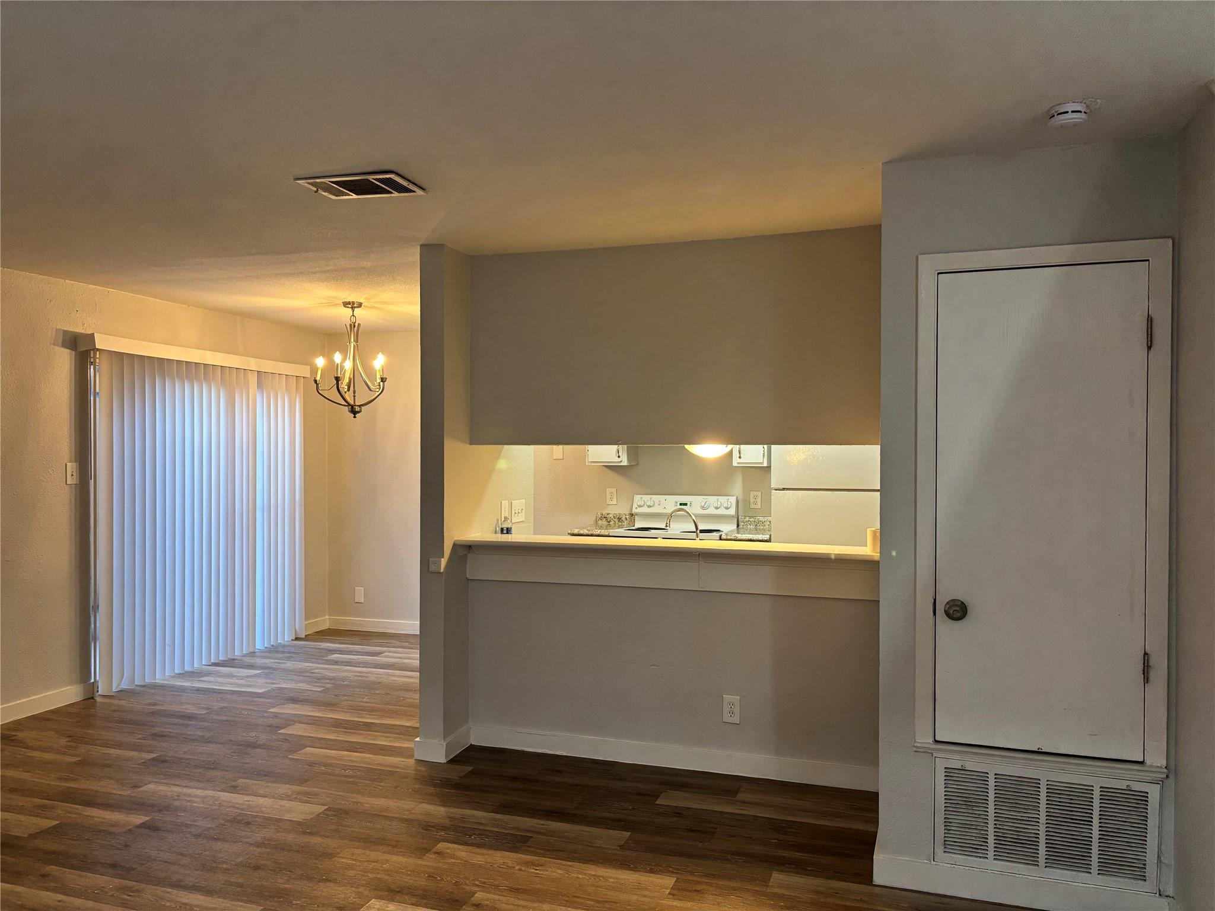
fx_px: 913
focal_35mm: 26
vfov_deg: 53.1
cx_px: 608
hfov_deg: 67.3
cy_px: 456
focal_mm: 5.96
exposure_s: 1/60
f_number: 1.6
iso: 160
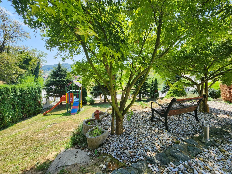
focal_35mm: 13
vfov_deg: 89.9
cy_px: 87
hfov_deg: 106.2
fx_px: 87
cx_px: 116
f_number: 2.2
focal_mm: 2.2
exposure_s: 1/548
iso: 50
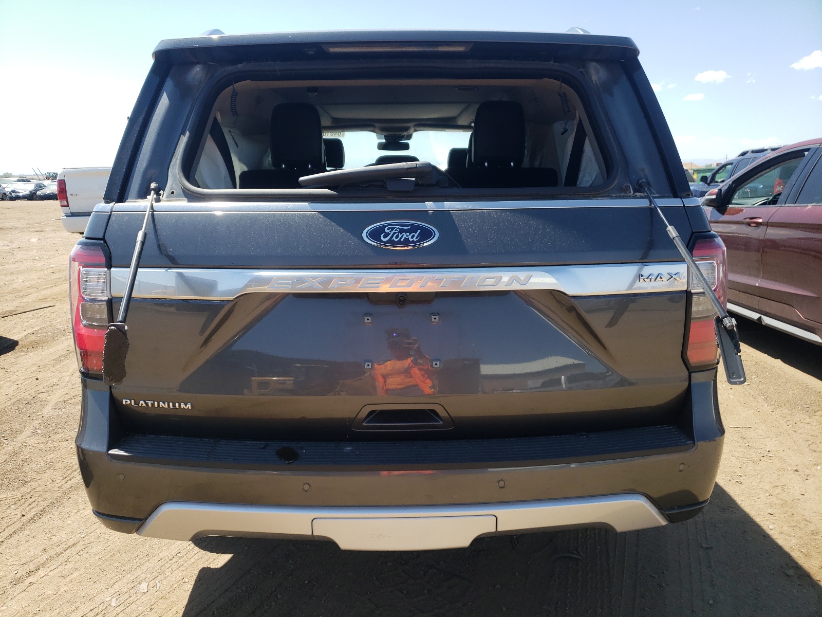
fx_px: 617
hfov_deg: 67.3
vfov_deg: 53.1
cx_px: 411
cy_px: 308
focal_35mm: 26
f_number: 1.5
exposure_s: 1/1250
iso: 50
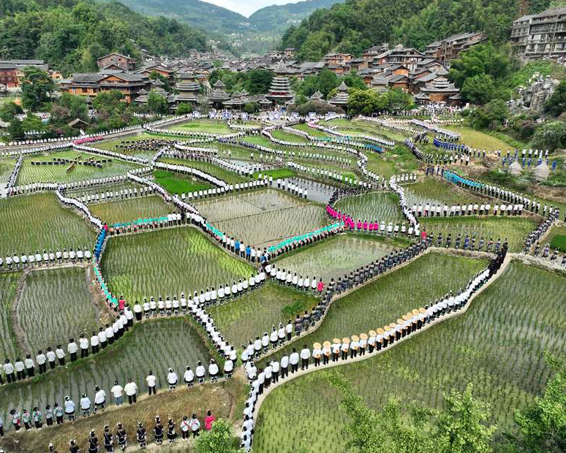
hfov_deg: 65.9
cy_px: 222
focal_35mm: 26
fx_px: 436
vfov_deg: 55.0
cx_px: 264
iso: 110
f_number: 2.8
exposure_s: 1/800
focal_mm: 12.29
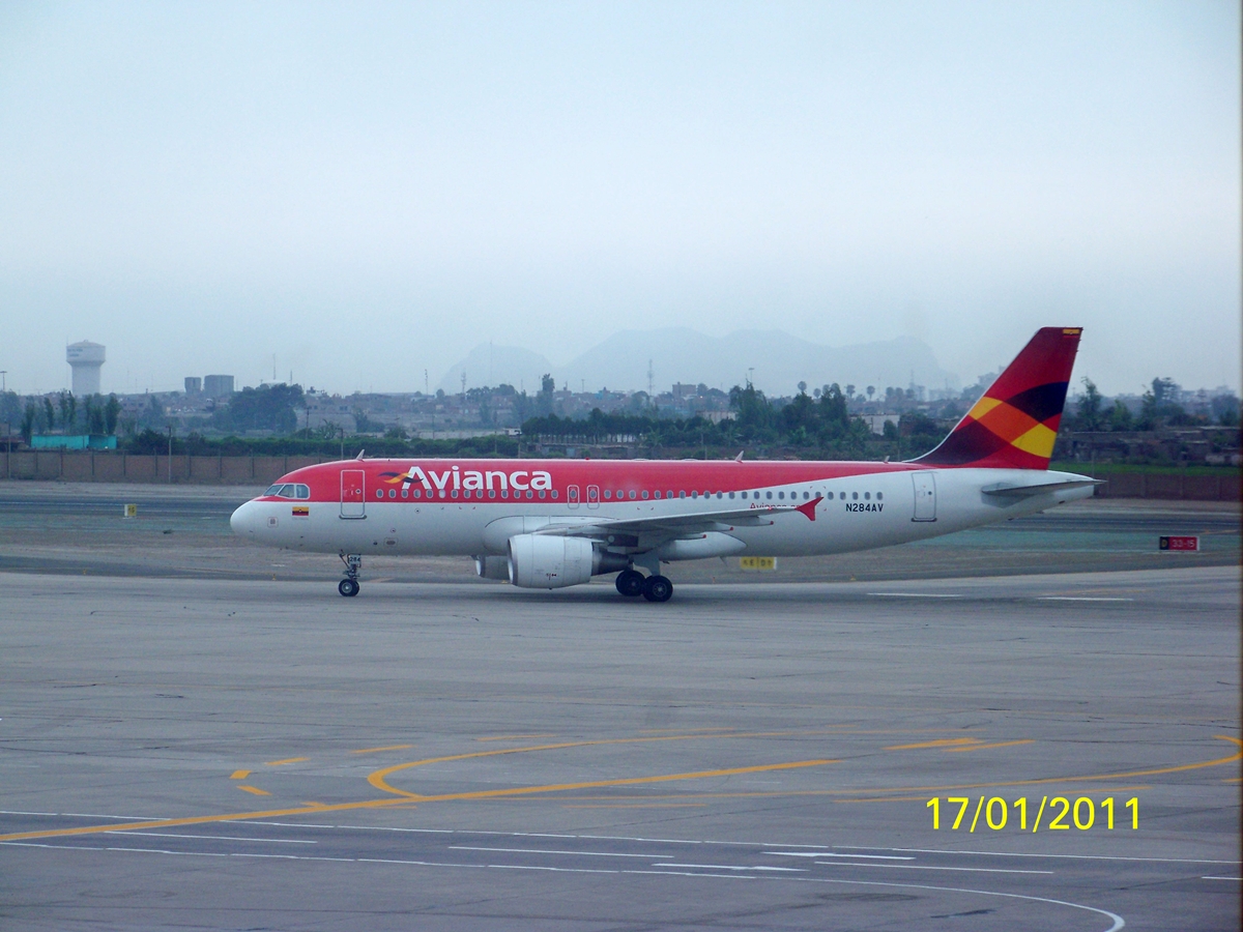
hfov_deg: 11.6
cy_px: 466
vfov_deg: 8.7
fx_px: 6140
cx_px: 622
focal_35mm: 171
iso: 64
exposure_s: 1/320
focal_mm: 25.7
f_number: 3.6
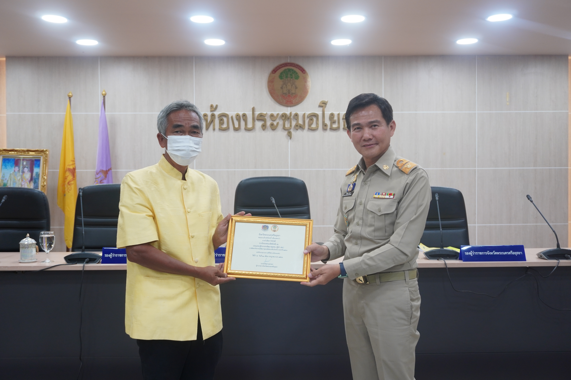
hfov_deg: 53.1
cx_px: 286
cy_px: 190
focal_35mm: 36
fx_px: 571
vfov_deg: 36.9
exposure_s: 1/40
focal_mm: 24
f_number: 4.5
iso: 320
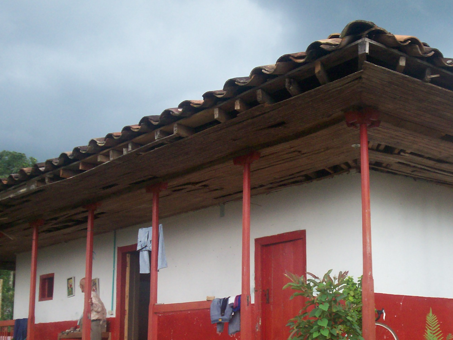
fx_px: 811
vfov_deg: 23.5
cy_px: 245
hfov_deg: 31.1
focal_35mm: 62
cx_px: 275
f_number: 4.5
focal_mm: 5.9
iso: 100
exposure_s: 1/82.3
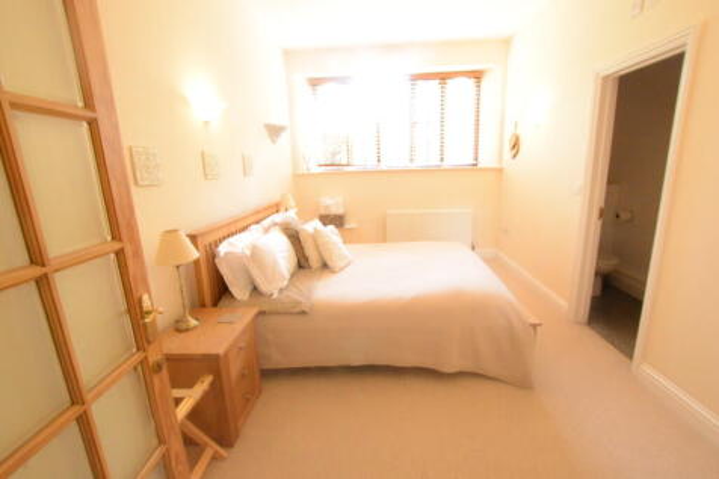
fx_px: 299
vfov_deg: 77.3
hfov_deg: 100.4
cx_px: 360
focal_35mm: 15
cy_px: 240
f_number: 13
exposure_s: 1/15
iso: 4500
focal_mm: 10
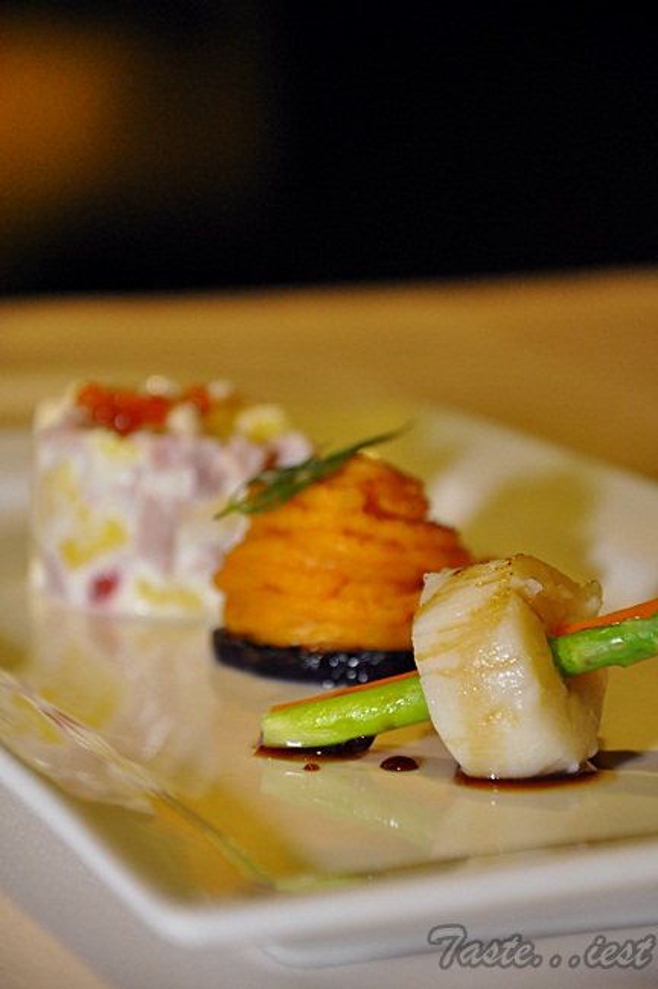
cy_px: 494
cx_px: 329
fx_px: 4327
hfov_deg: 8.7
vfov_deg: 13.1
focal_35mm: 158
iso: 1250
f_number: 5.6
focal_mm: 105
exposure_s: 1/50
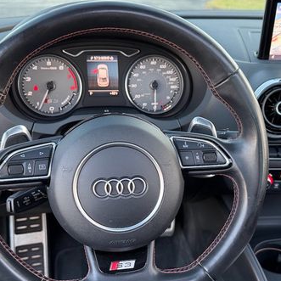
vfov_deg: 40.7
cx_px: 149
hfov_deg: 40.9
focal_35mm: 41
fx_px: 377
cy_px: 171
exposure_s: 1/60
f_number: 1.78
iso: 250
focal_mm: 6.76
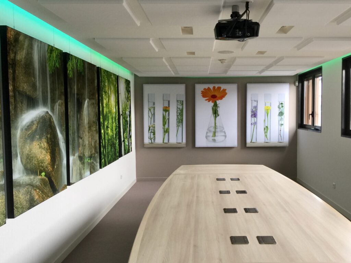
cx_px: 176
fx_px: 294
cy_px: 132
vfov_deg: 48.2
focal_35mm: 29
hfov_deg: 61.7
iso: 32
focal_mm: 4.15
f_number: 2.2
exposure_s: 1/33
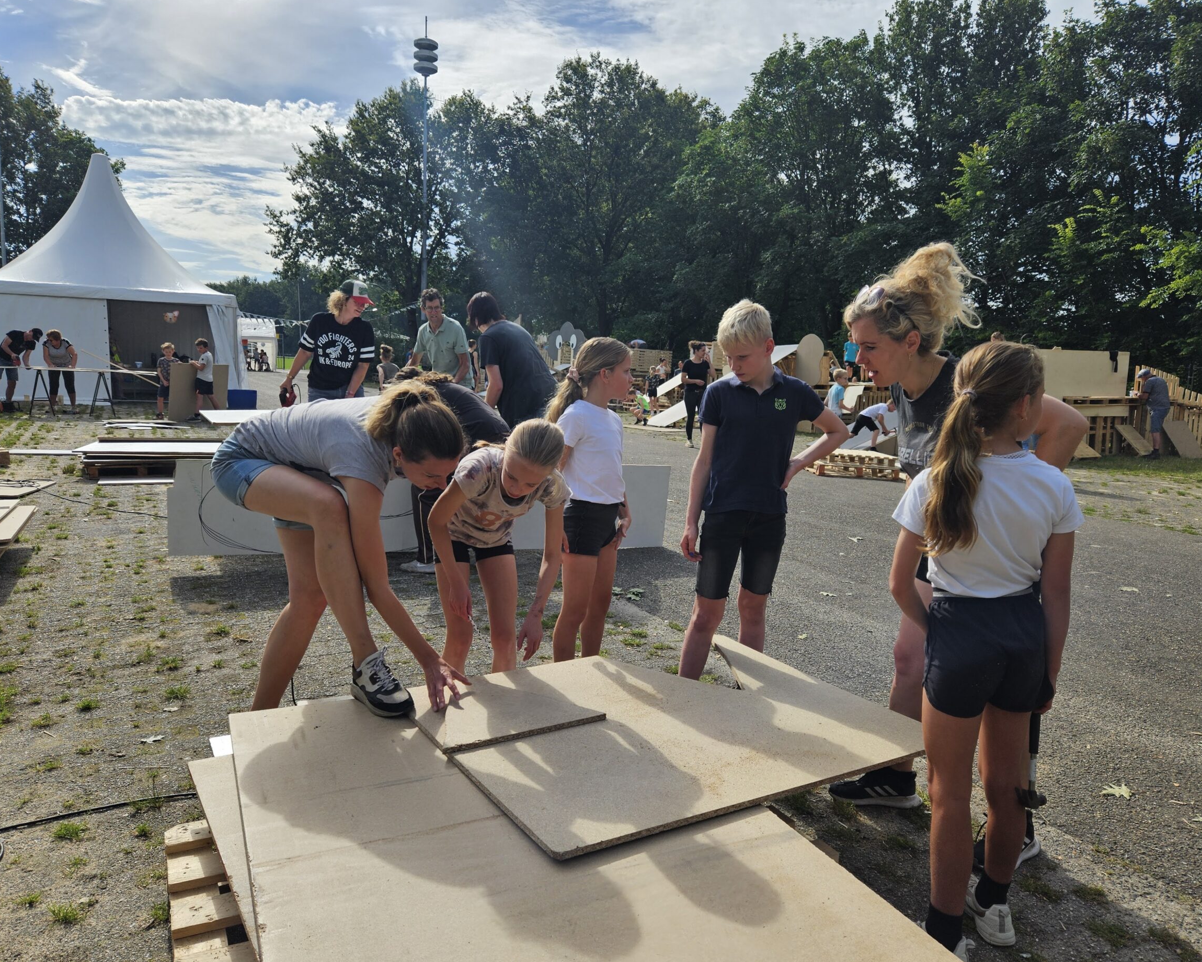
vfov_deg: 56.8
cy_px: 497
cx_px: 621
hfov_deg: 68.1
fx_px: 889
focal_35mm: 25
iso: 25
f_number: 1.8
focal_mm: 5.4
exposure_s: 1/2163
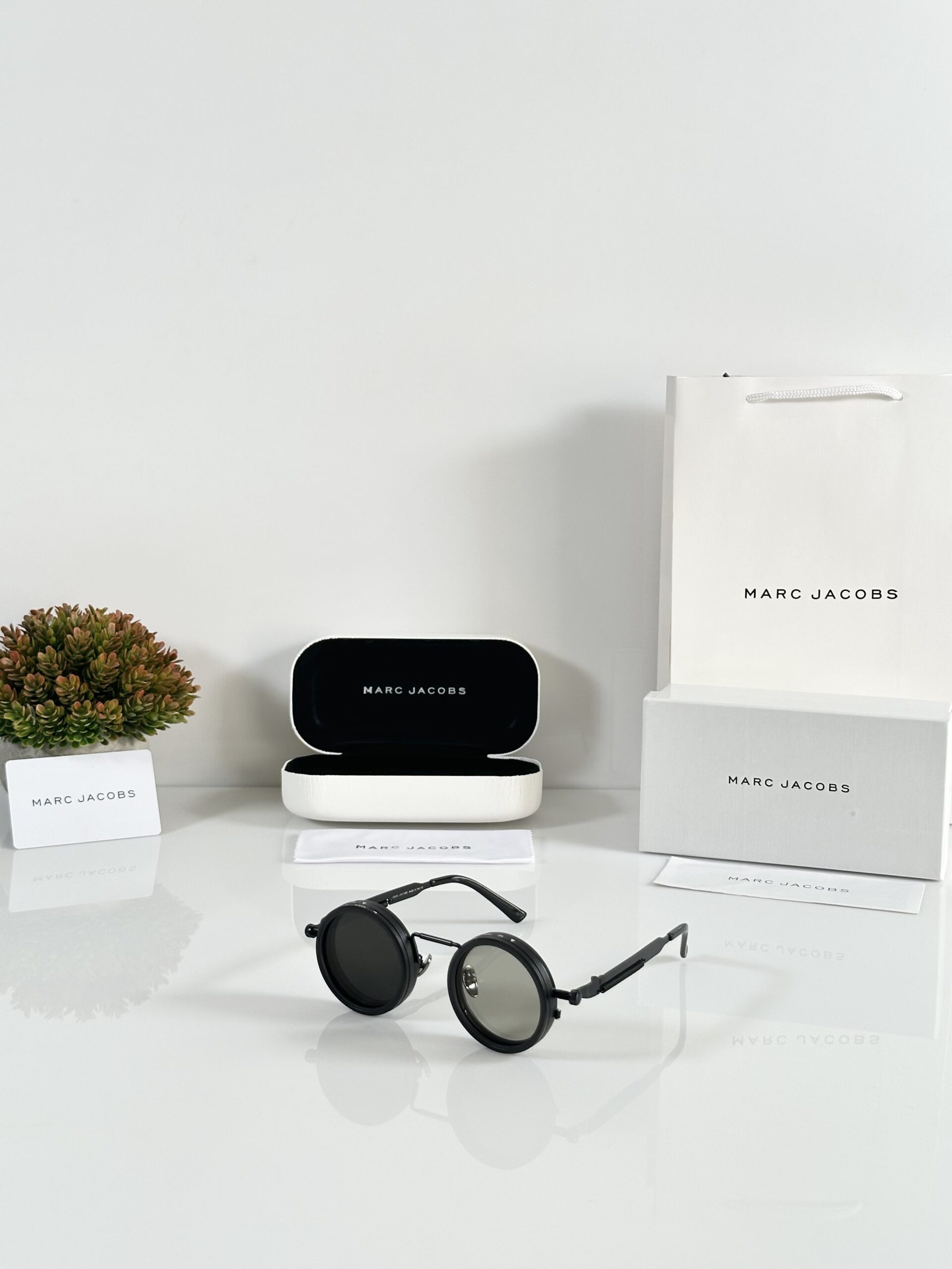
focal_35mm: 48
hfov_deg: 30.3
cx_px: 476
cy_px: 634
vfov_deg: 39.7
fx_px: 1760
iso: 80
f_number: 1.78
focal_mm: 6.86
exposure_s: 1/155
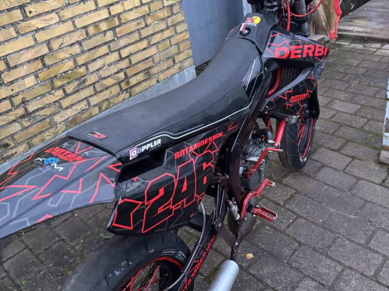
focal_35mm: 26
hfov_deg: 67.3
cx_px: 194
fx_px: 292
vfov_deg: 53.1
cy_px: 146
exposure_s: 1/33
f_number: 1.6
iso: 640
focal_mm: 5.96
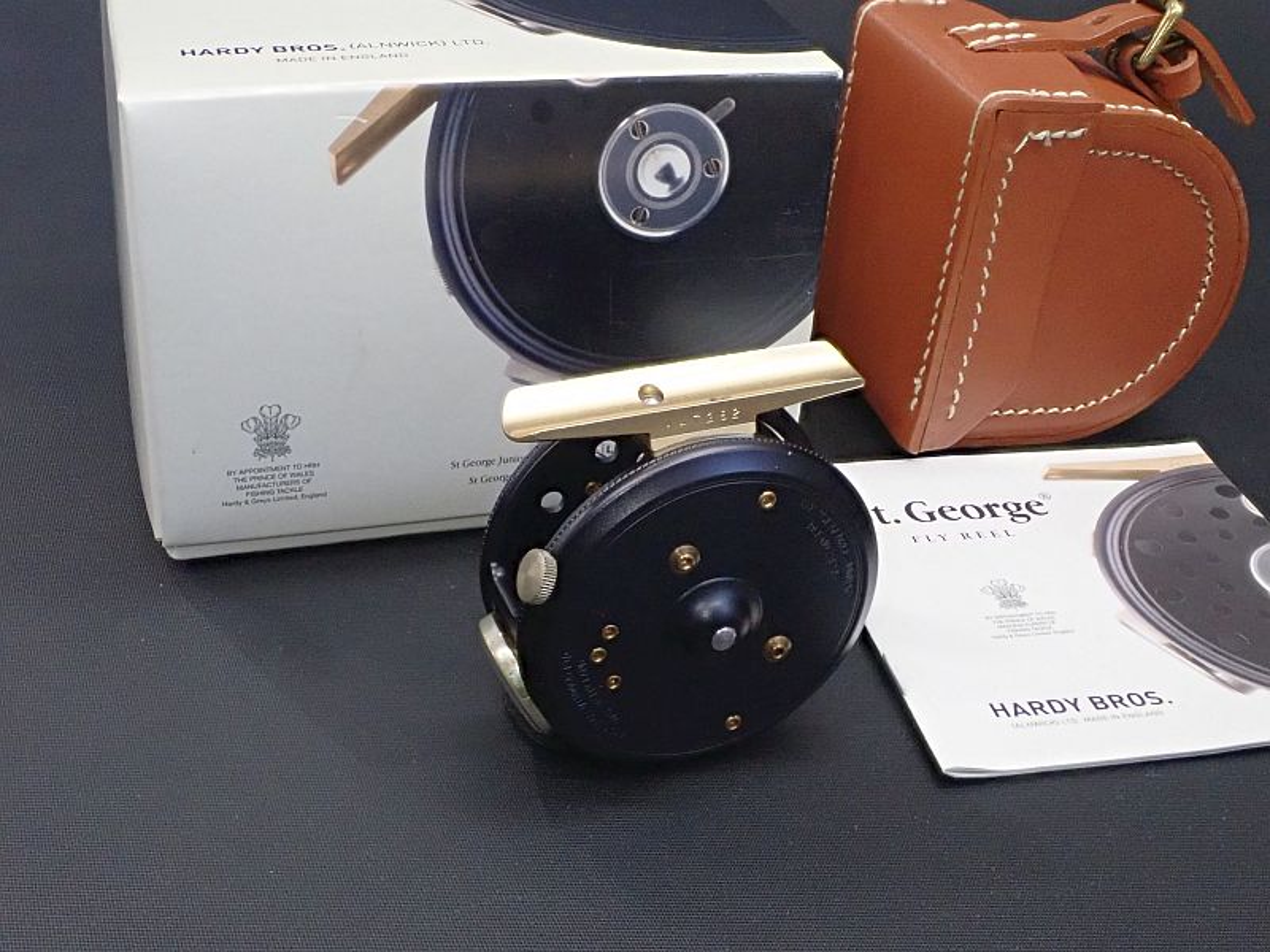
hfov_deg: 46.8
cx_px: 635
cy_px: 476
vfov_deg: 36.0
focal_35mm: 40
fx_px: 1468
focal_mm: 7.34
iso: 1250
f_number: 4
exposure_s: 1/40
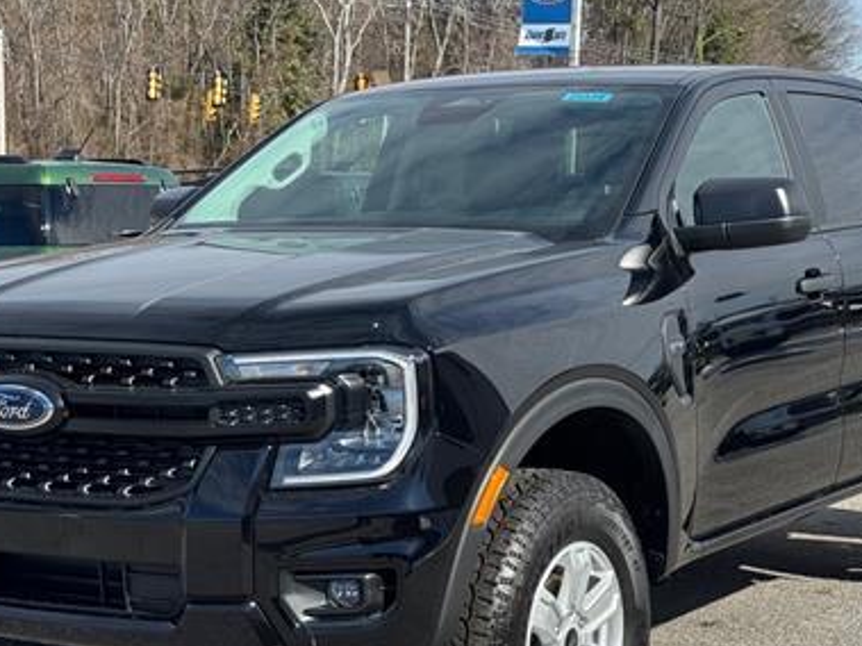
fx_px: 2016
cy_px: 428
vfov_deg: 18.2
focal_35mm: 81
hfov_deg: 24.1
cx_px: 441
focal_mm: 6.76
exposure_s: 1/2717
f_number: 1.78
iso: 64
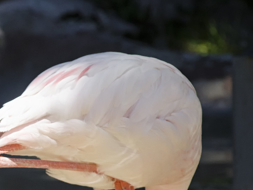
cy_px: 237
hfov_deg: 2.8
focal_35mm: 700
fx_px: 5113
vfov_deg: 2.1
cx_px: -142
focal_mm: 145
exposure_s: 1/3200
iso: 800
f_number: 6.3
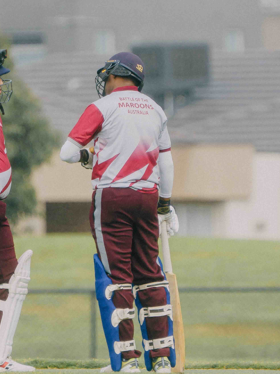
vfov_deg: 1.5
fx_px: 14191
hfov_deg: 1.1
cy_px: 87
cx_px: 44
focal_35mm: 1316
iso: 400
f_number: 6.3
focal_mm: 600
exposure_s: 1/1000
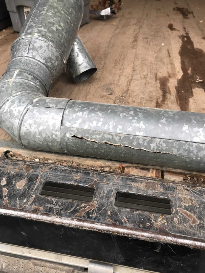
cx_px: 101
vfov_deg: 61.7
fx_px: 229
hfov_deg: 48.2
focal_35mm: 29
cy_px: 138
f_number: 1.8
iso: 25
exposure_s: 1/120
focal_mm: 3.99
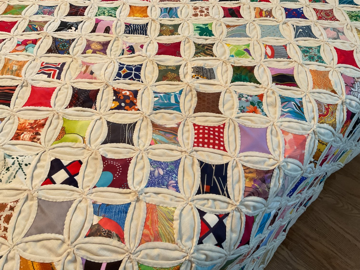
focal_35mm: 29
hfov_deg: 61.7
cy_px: 135
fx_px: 302
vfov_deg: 48.2
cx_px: 180
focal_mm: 3
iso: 125
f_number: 1.8
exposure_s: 1/60
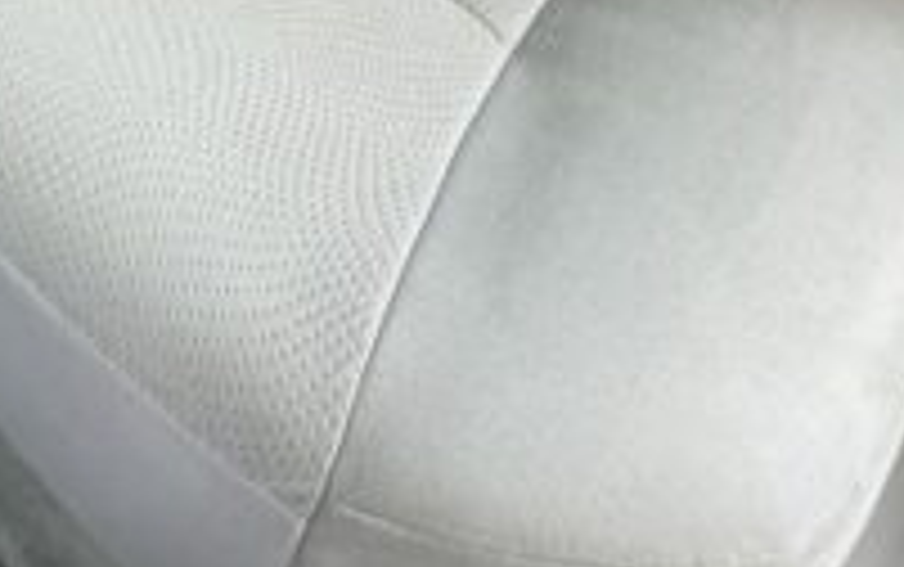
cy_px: -724
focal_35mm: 59
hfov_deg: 31.3
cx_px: -49
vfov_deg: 15.1
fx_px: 1455
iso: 640
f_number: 2.2
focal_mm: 2.22
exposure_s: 1/50
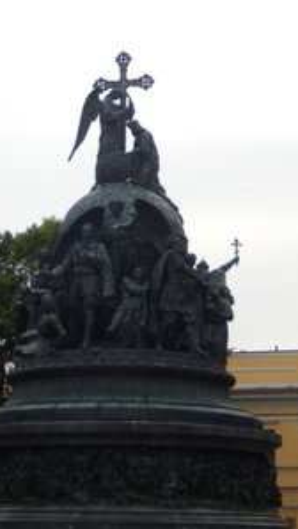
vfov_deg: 21.8
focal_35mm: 98
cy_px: 264
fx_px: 1374
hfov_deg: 12.3
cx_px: 55
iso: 125
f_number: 4.8
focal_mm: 12
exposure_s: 1/250
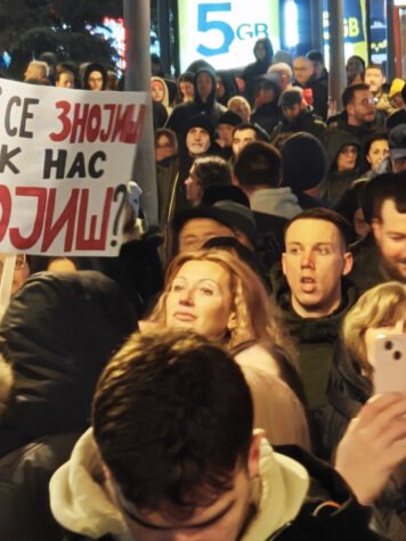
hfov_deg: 3.8
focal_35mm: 388
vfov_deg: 5.1
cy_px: 171
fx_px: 6070
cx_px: -210
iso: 800
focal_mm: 19.4
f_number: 2.5
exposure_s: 1/25
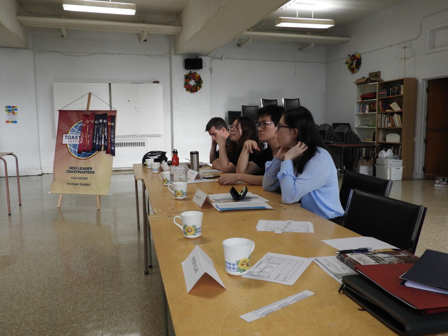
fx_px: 388
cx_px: 224
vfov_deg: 46.8
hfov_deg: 60.0
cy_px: 168
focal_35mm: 30
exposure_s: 1/30
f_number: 3.5
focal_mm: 5.4
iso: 220
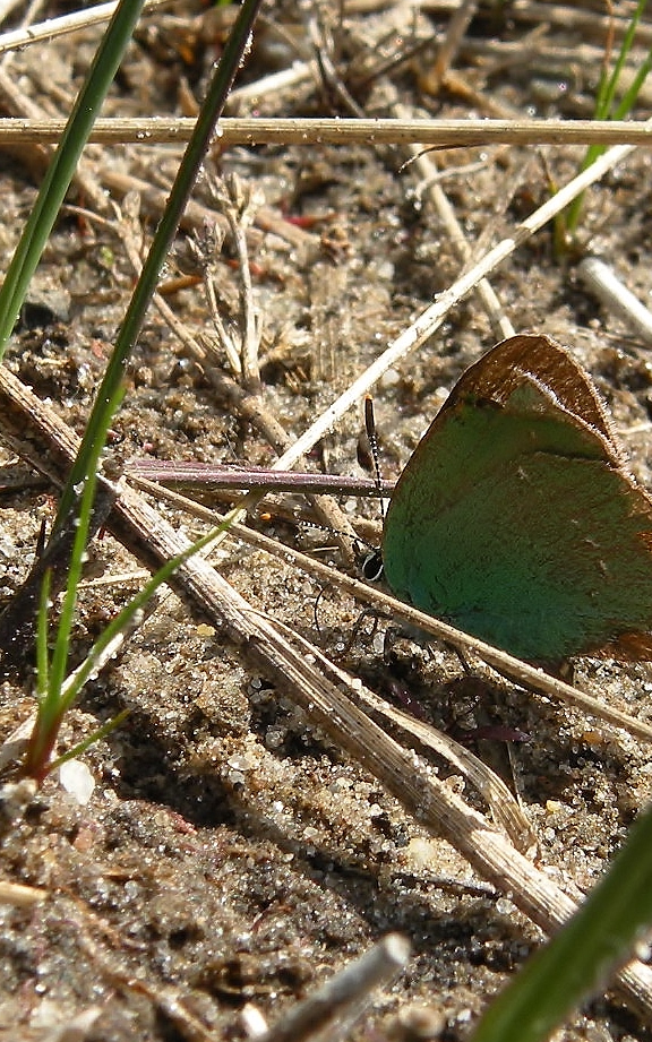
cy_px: 523
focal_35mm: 66
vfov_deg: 31.1
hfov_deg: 19.6
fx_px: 1876
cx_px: 501
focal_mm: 7.4
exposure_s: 1/256
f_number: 5.6
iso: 64
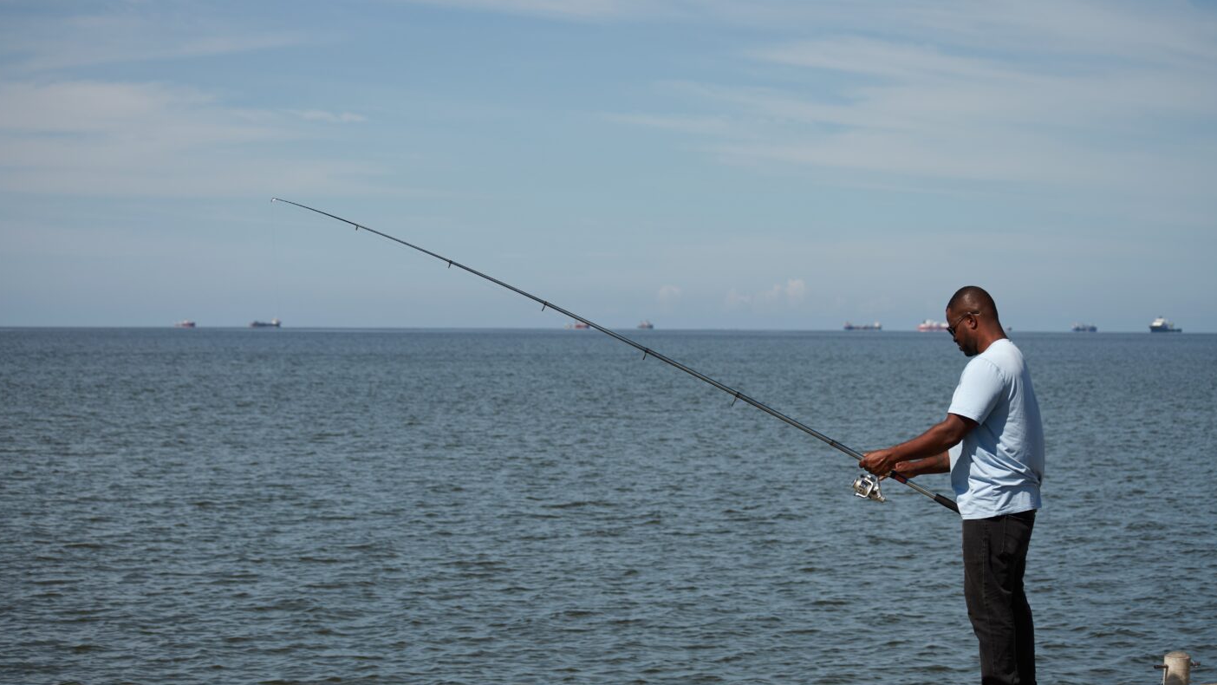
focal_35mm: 89
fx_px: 2857
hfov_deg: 24.0
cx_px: 604
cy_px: 400
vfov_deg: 13.7
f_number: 4
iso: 100
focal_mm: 55
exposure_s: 1/1000
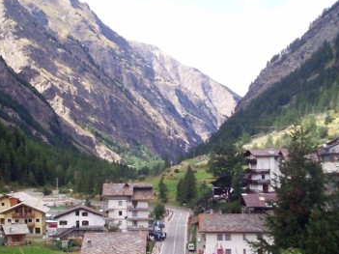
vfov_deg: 18.0
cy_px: 126
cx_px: 135
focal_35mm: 82
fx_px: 803
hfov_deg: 23.8
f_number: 4.5
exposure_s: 1/204
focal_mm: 5.9
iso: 100
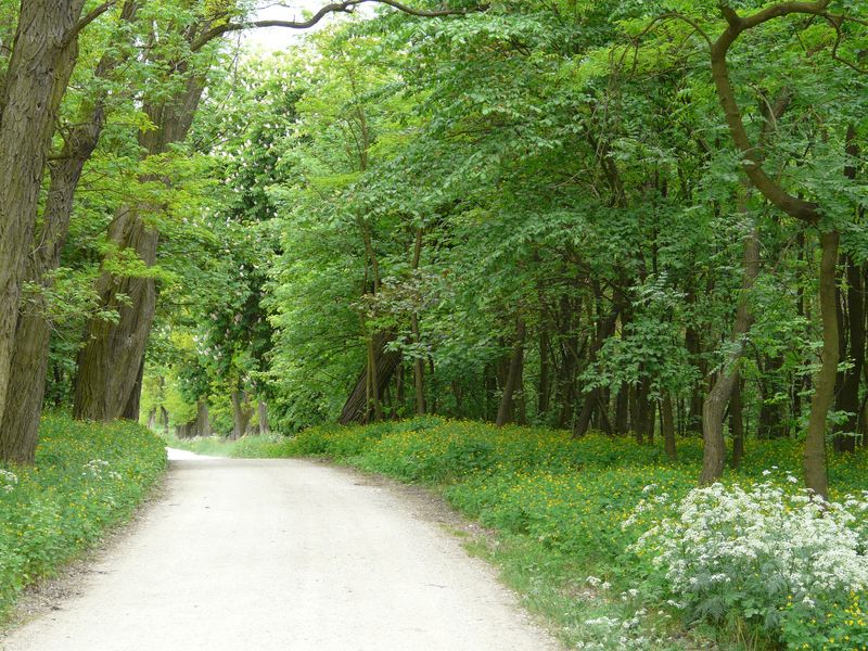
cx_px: 434
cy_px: 326
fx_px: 1981
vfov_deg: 18.7
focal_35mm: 79
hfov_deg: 24.7
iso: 100
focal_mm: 12.9
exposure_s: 1/100
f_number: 3.2
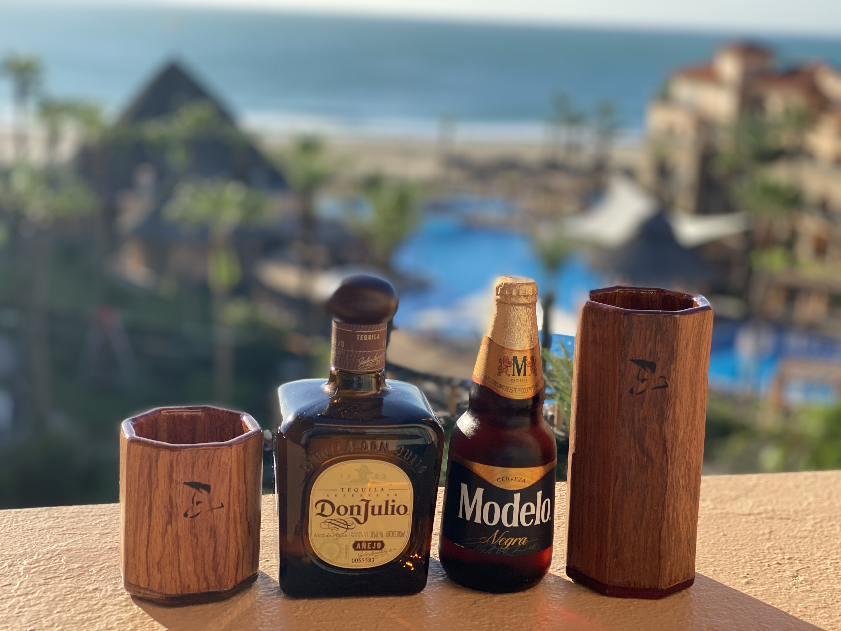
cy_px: 316
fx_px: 1263
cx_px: 420
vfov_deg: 28.0
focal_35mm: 52
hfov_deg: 36.8
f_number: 2
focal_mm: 6
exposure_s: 1/749
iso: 20
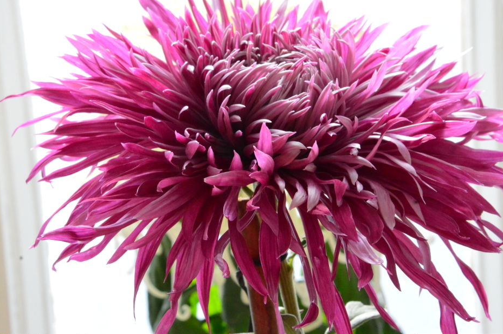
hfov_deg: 21.3
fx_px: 1340
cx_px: 267
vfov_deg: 14.2
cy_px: 166
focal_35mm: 96
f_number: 22
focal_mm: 58
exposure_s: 1/250
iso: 4500
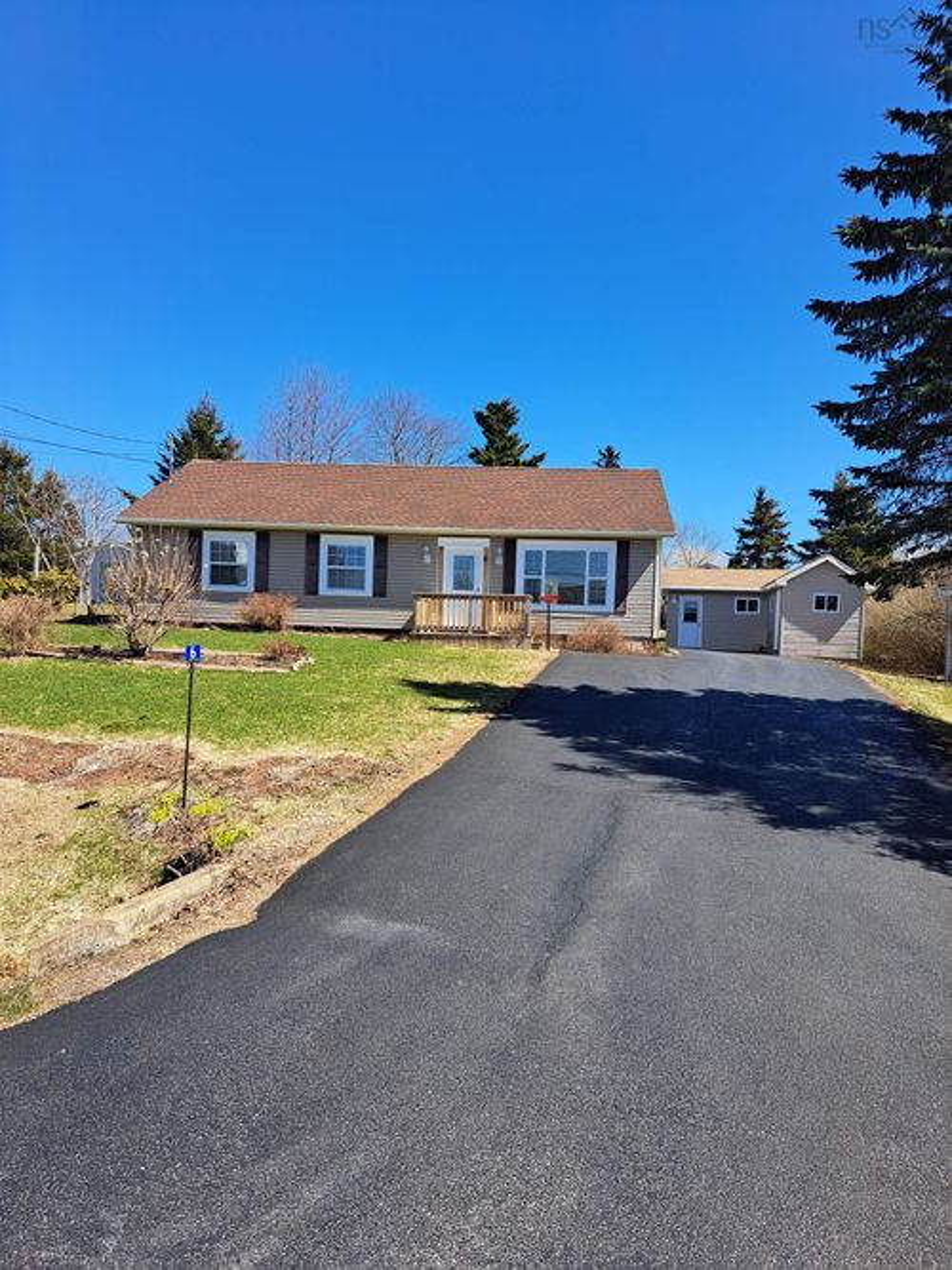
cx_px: 476
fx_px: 880
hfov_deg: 56.8
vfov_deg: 71.6
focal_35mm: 24
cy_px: 635
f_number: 1.8
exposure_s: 1/1030
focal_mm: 5.23
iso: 50
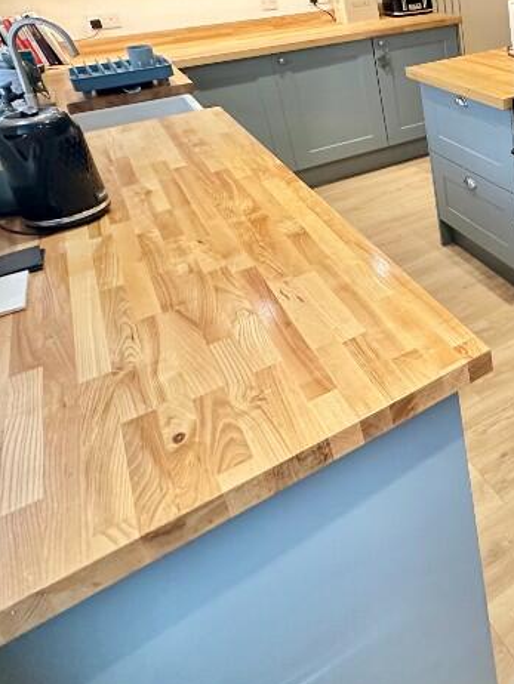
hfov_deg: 38.8
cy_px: 182
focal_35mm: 31
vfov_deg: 55.9
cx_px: 544
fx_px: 613
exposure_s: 1/60
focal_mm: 2.22
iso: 400
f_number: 2.2
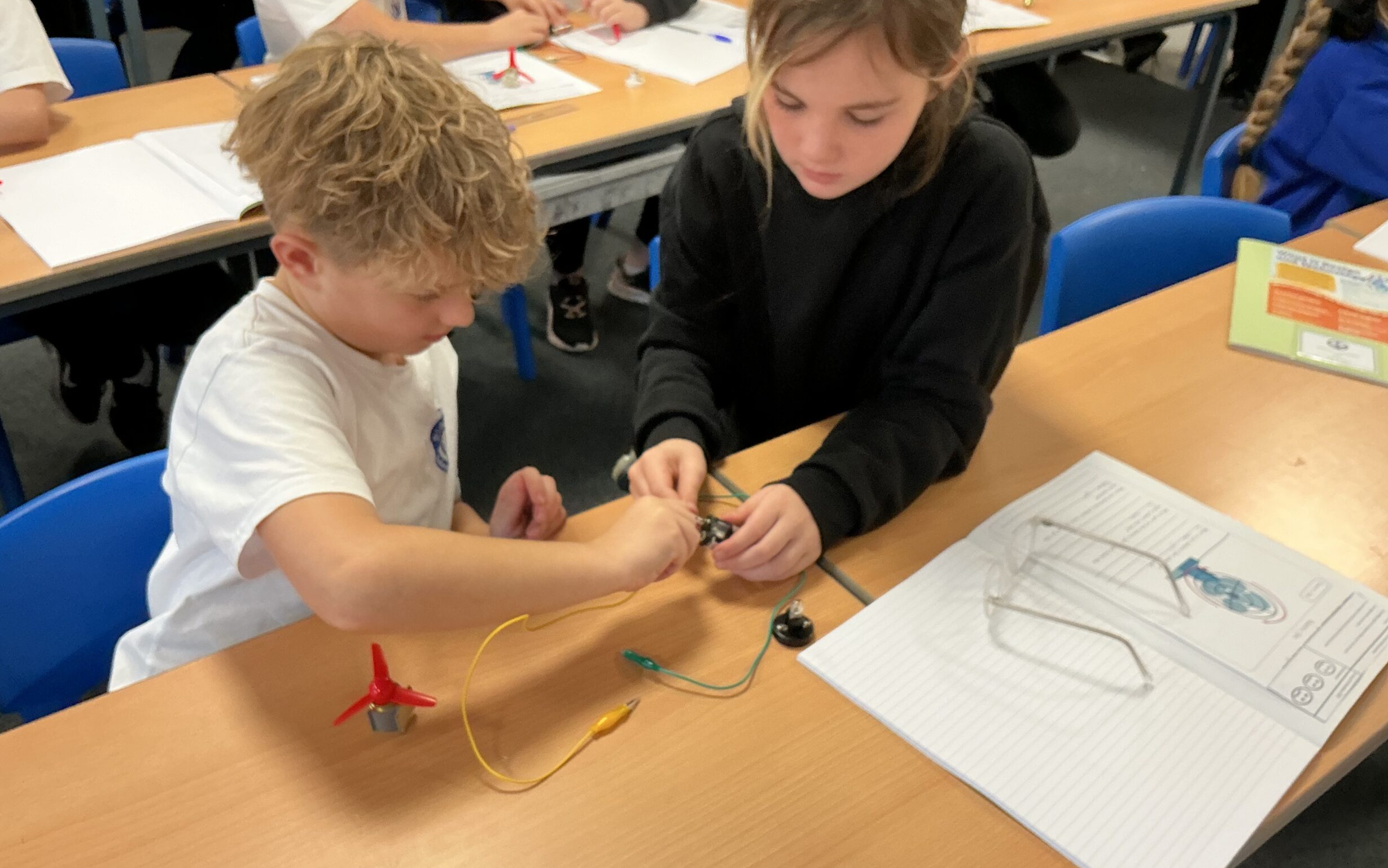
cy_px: 455
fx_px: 1211
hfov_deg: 59.6
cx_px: 677
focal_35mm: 32
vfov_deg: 39.4
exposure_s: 1/60
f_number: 1.8
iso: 100
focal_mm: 3
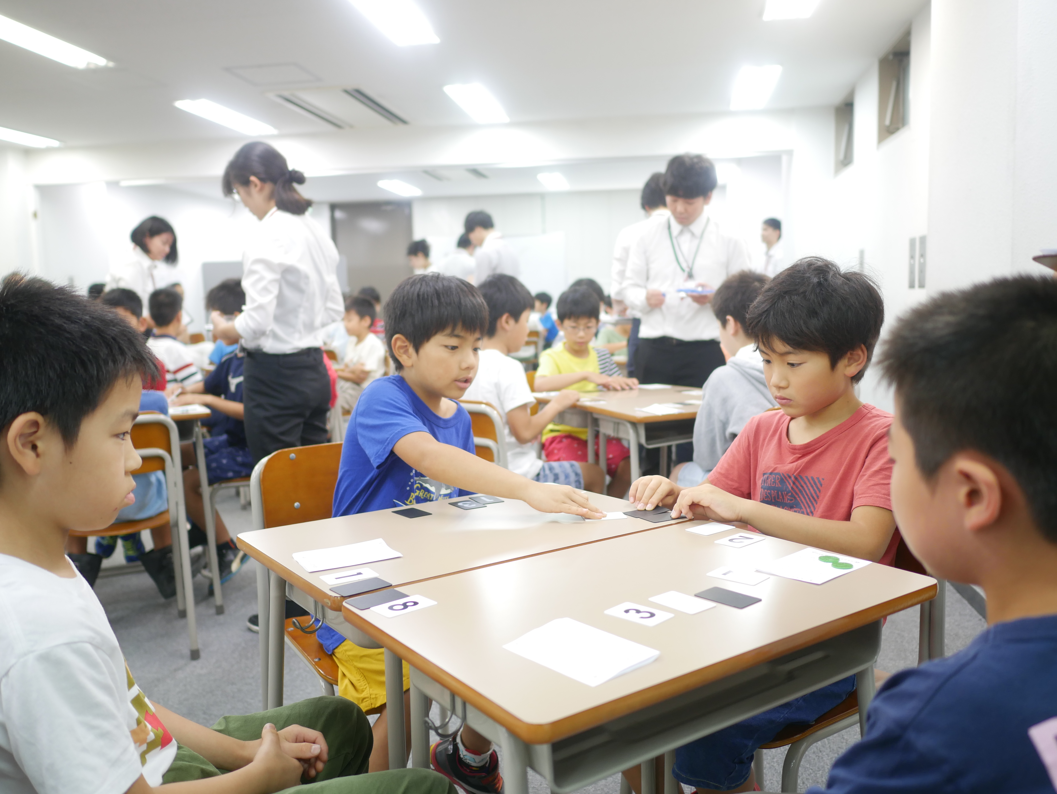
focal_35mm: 30
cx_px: 528
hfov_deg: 59.9
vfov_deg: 46.8
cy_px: 397
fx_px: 916
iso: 320
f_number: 1.7
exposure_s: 1/60
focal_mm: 15
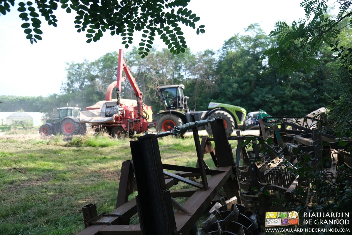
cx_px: 176
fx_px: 264
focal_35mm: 27
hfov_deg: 67.4
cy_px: 118
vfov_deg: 47.9
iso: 200
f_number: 2.8
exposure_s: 1/500
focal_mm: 18
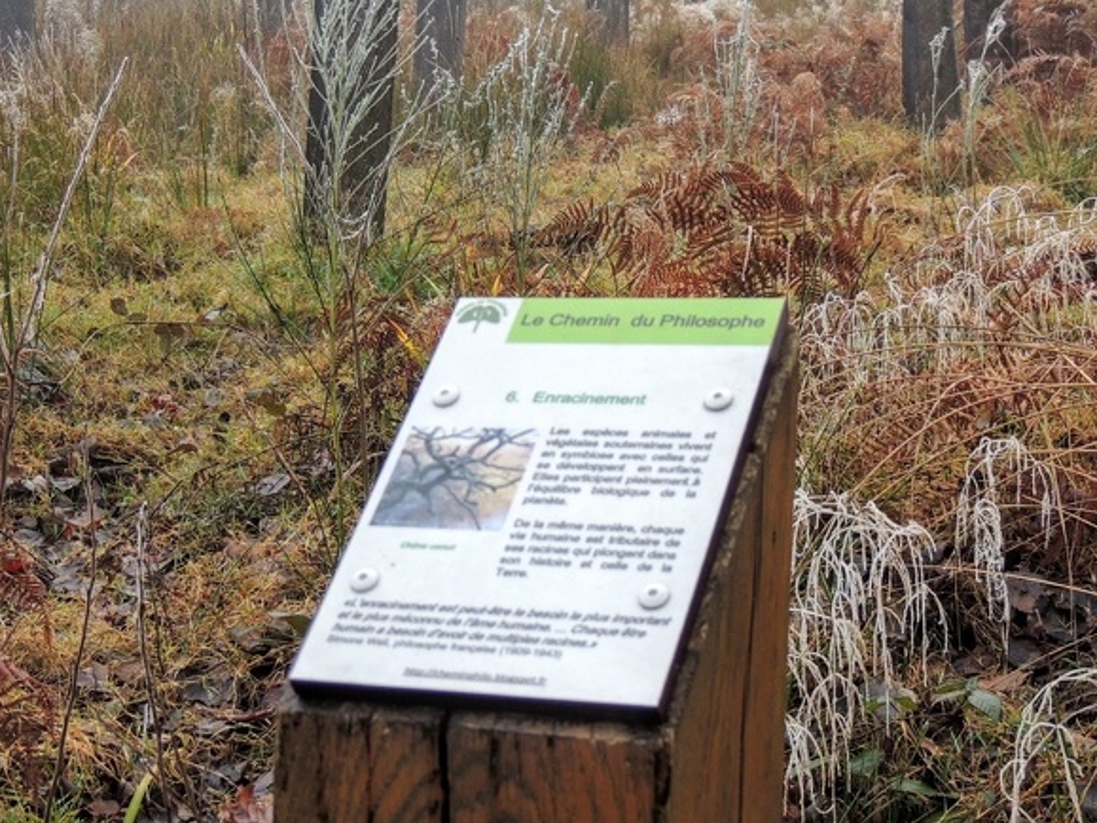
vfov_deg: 19.3
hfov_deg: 25.7
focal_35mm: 76
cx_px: 576
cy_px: 284
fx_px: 2408
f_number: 3.7
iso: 180
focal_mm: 9.8
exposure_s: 1/60
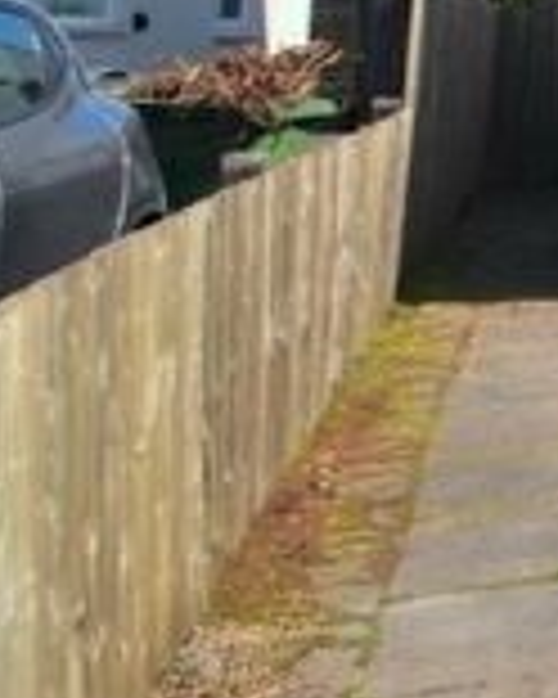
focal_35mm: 76
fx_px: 1569
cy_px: -59
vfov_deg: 23.6
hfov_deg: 12.8
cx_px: 1485
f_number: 8
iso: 110
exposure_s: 1/250
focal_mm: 12
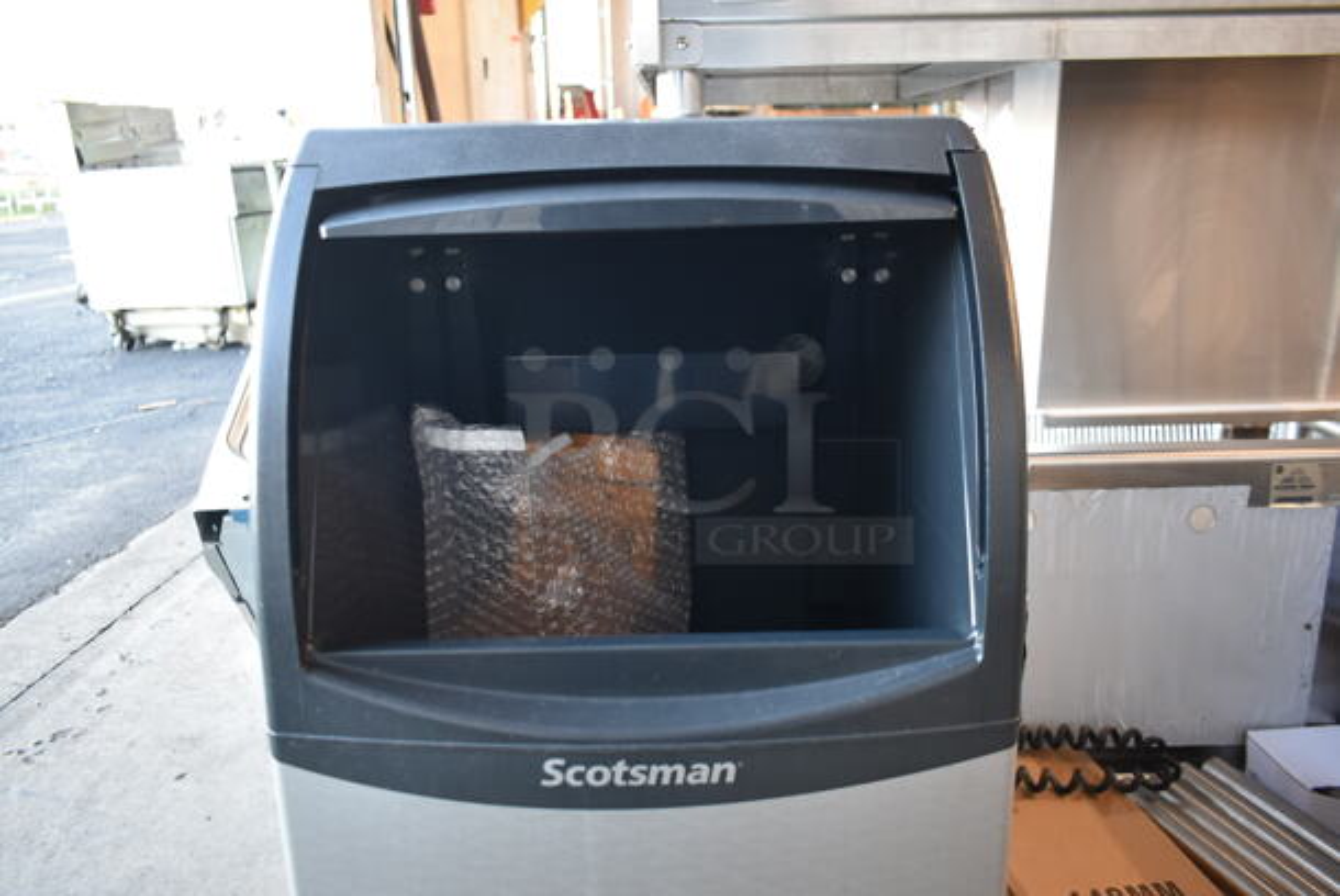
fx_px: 1006
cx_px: 670
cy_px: 448
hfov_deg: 67.3
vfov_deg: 48.0
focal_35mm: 27
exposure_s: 1/30
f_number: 3.5
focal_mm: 18
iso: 720
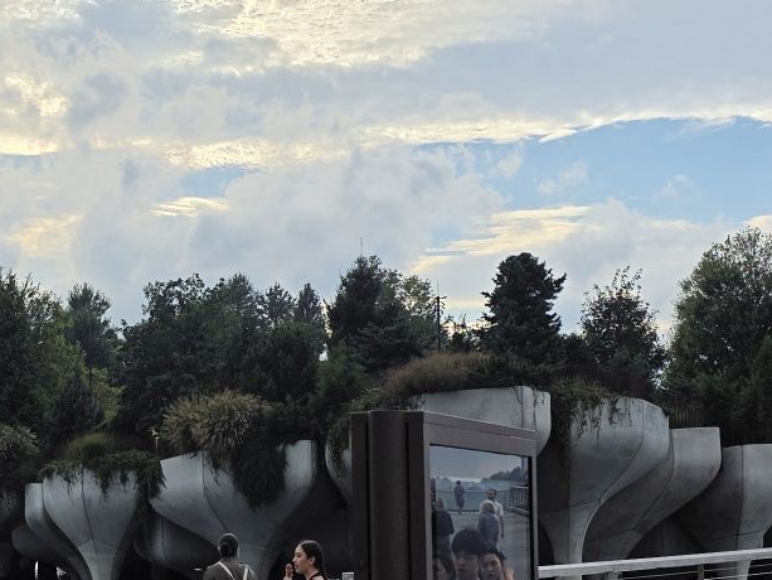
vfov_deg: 19.6
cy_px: 376
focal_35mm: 75
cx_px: 167
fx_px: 1673
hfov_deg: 25.6
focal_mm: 6.3
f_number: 1.7
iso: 50
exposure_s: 1/7944
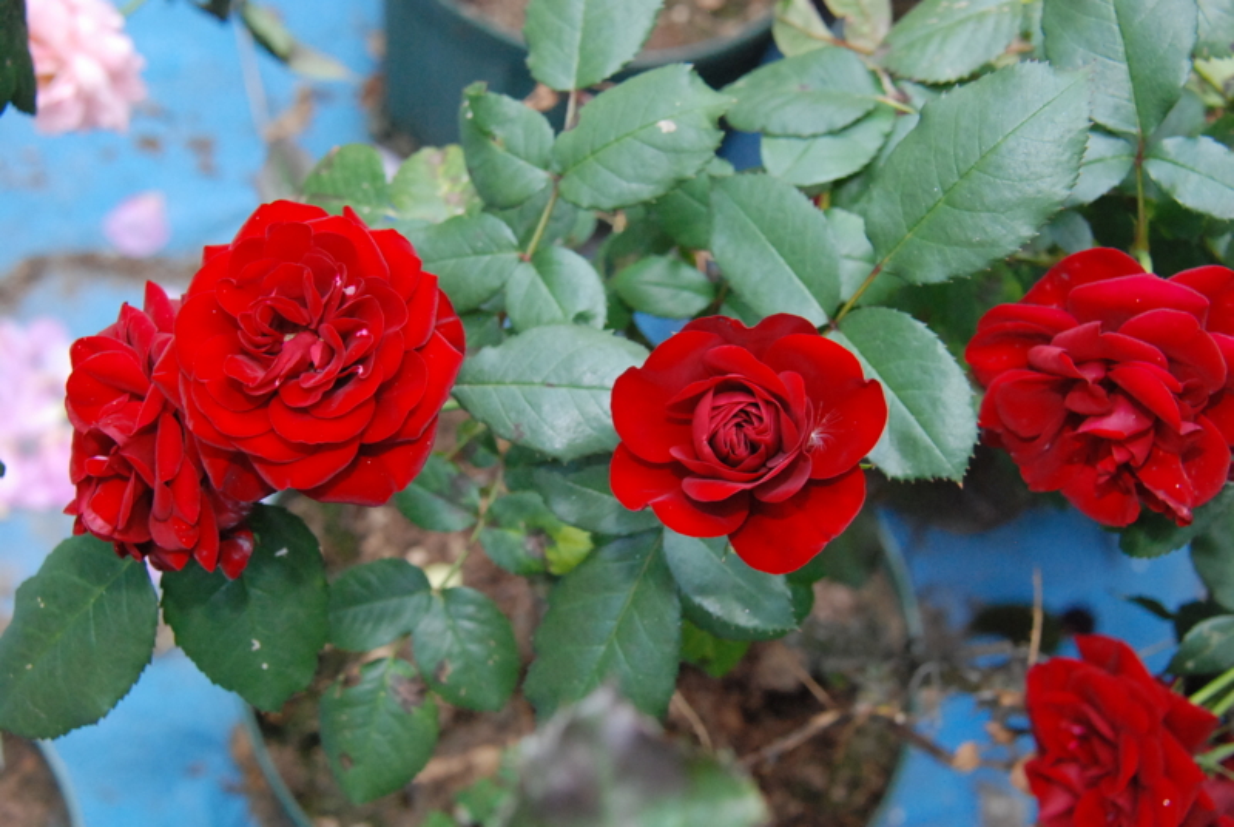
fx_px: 2472
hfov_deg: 28.0
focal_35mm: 72
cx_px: 617
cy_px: 414
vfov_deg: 19.0
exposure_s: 1/160
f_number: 8
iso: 1600
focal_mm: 48
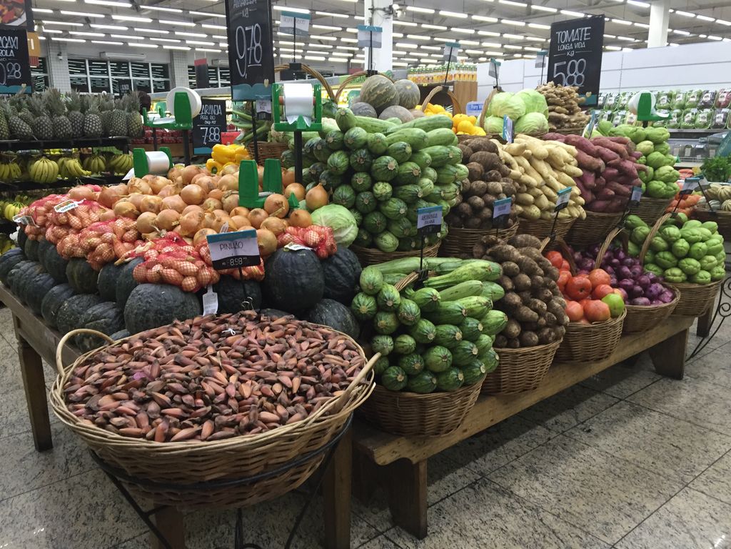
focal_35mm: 29
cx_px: 366
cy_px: 274
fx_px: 612
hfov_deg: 61.7
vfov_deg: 48.2
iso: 100
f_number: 2.2
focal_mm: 4.15
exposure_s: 1/30
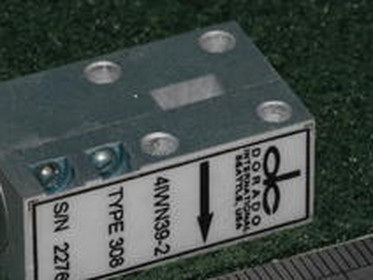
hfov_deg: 3.8
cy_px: 194
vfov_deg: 2.8
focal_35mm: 528
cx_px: 137
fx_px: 5689
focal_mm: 140
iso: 800
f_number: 22
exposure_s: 1/50
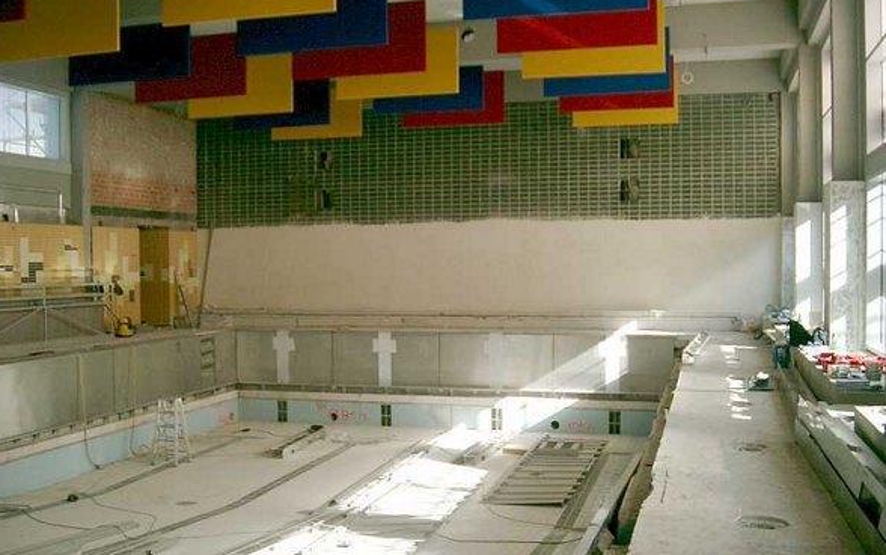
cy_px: 317
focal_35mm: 40
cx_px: 435
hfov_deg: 49.3
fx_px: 966
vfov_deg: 32.0
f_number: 2.6
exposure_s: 1/320
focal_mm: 7.6
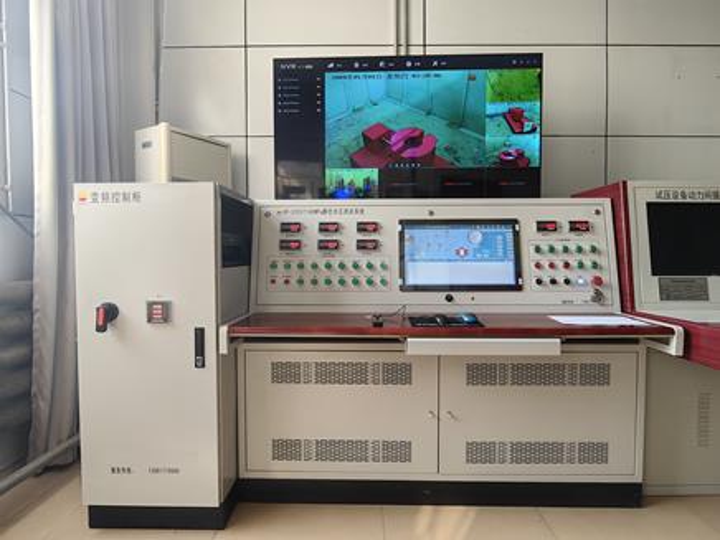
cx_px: 360
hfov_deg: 79.0
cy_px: 270
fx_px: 437
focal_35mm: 21
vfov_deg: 63.4
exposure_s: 1/100
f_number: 2.2
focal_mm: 1.95
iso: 125
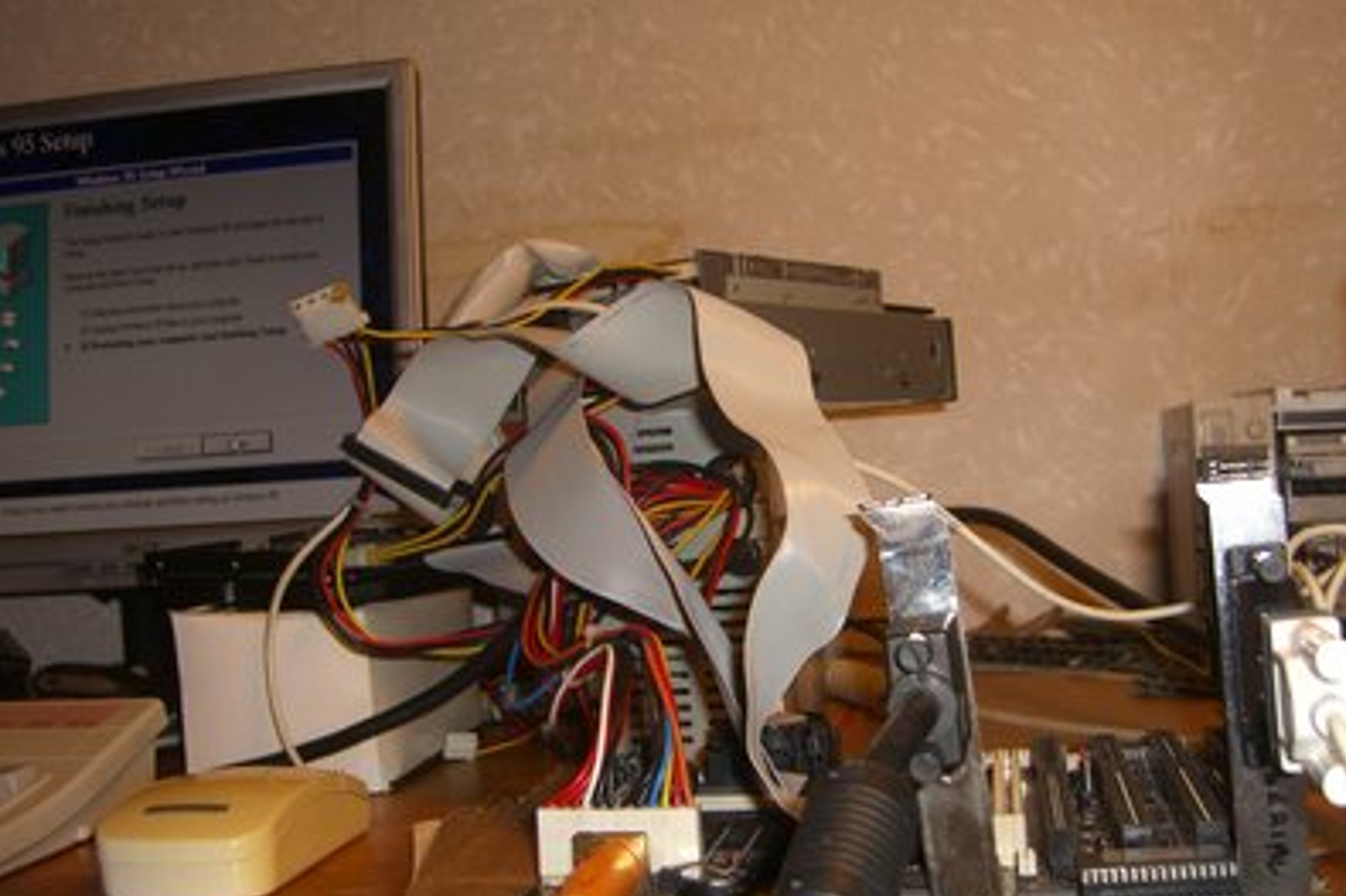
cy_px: 446
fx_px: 1495
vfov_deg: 33.4
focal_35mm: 40
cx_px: 678
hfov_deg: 48.5
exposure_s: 1/60
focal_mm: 7.9
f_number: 2.8
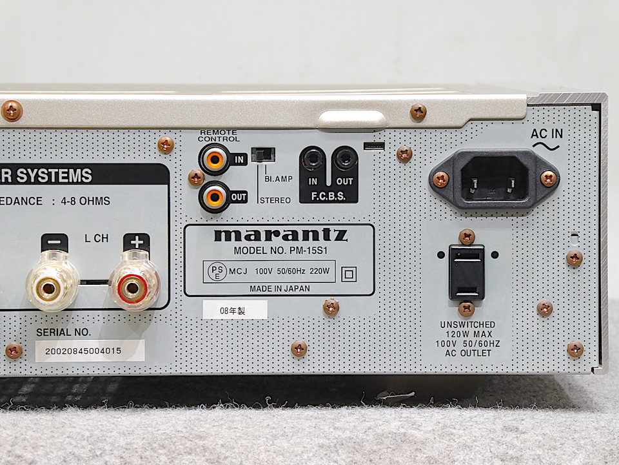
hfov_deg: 13.1
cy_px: 232
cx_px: 310
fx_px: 2700
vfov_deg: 9.8
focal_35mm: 151
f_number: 5.4
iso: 200
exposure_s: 1/6
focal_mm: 27.1
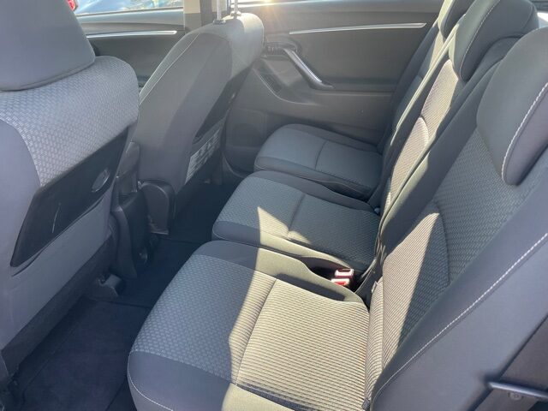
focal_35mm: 26
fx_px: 412
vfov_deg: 53.1
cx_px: 274
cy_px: 206
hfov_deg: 67.3
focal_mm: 4.2
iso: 40
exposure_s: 1/121
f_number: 1.6
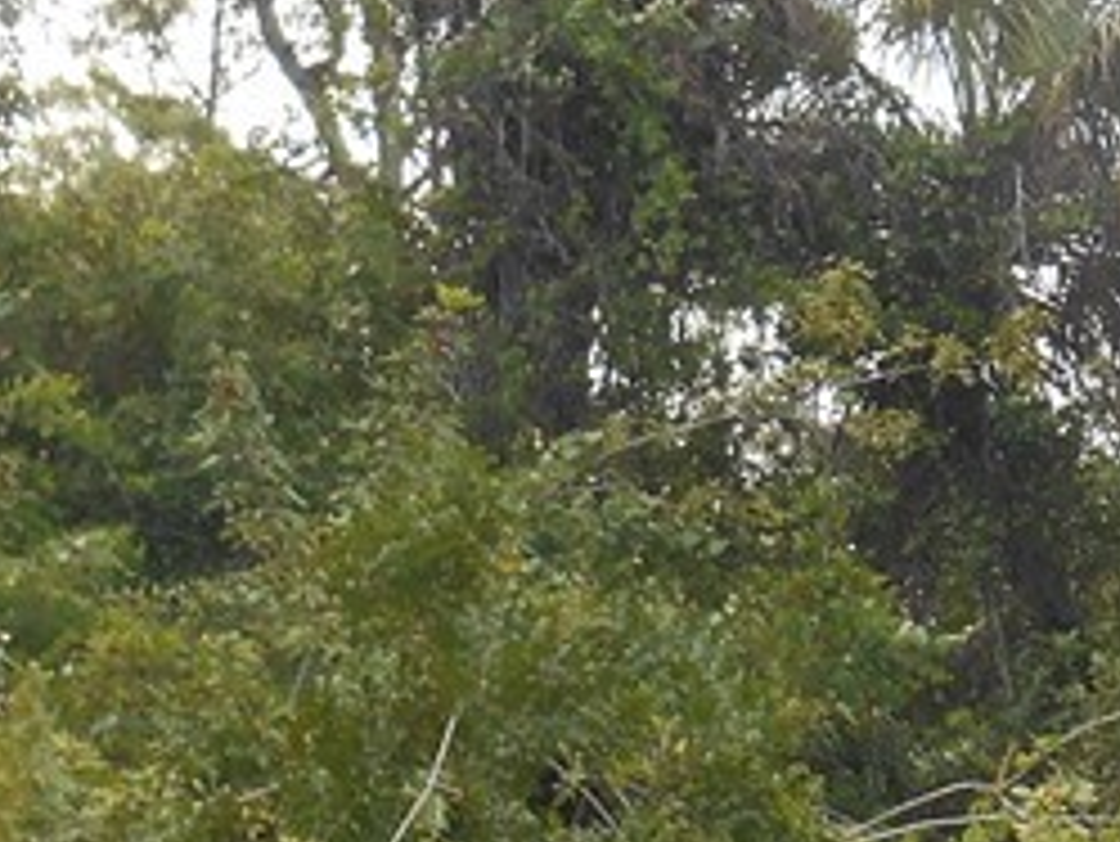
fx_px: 3464
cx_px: 1277
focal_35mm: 107
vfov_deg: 13.7
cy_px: 788
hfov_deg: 17.6
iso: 80
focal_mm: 4.7
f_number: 3.4
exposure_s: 1/60
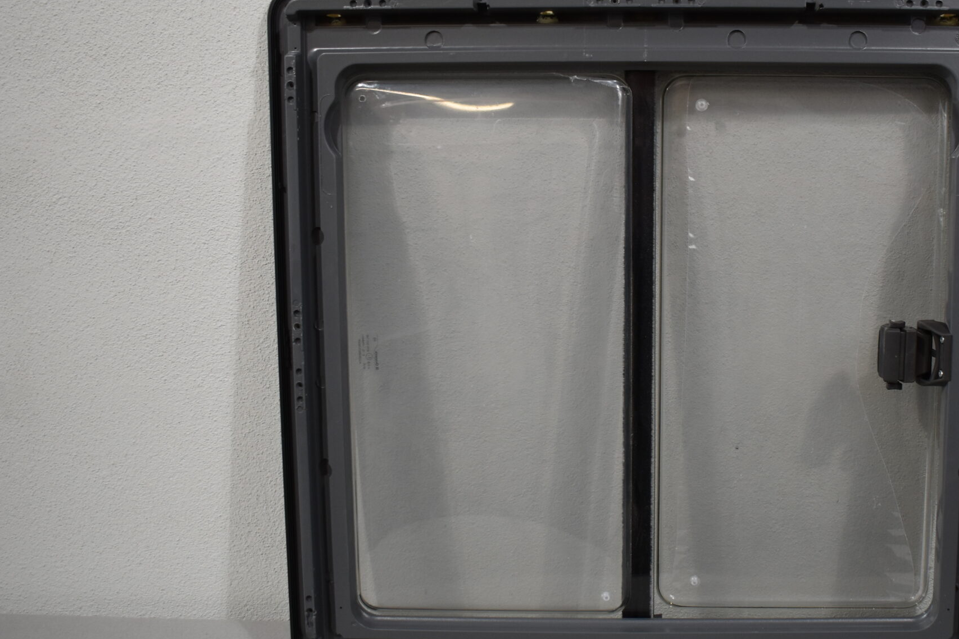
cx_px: 643
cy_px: 320
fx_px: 1199
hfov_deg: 43.0
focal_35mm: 45
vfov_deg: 29.9
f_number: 3.8
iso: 500
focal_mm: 20
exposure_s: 1/250
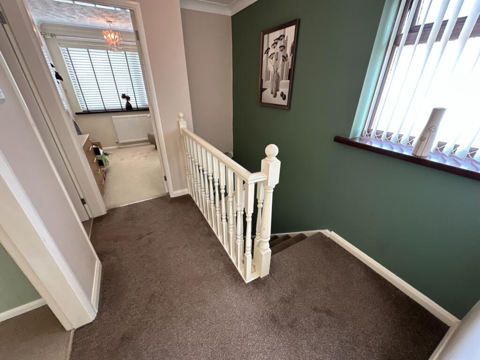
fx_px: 194
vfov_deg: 85.7
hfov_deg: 102.1
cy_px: 180
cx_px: 240
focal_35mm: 14
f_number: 2.2
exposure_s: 1/100
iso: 320
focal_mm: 2.22
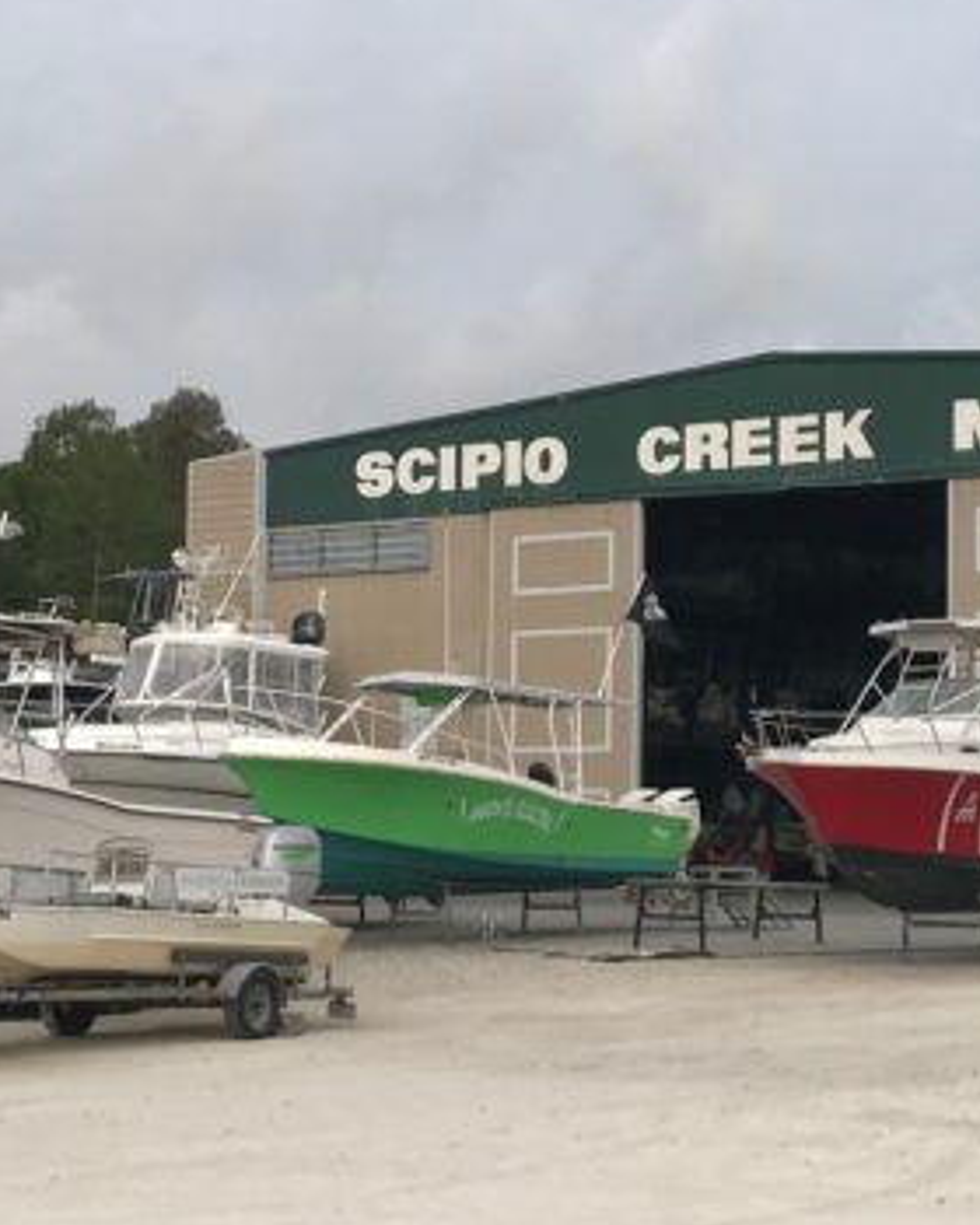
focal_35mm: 80
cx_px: 749
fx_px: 2900
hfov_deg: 19.0
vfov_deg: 23.8
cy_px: 536
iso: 20
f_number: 1.8
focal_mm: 3.99
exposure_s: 1/3546
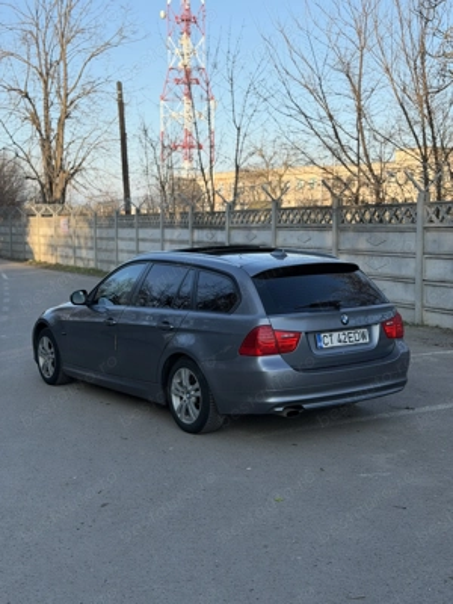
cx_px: 226
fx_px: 838
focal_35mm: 48
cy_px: 302
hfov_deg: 30.3
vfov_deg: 39.7
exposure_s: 1/1264
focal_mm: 6.76
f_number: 1.78
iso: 64
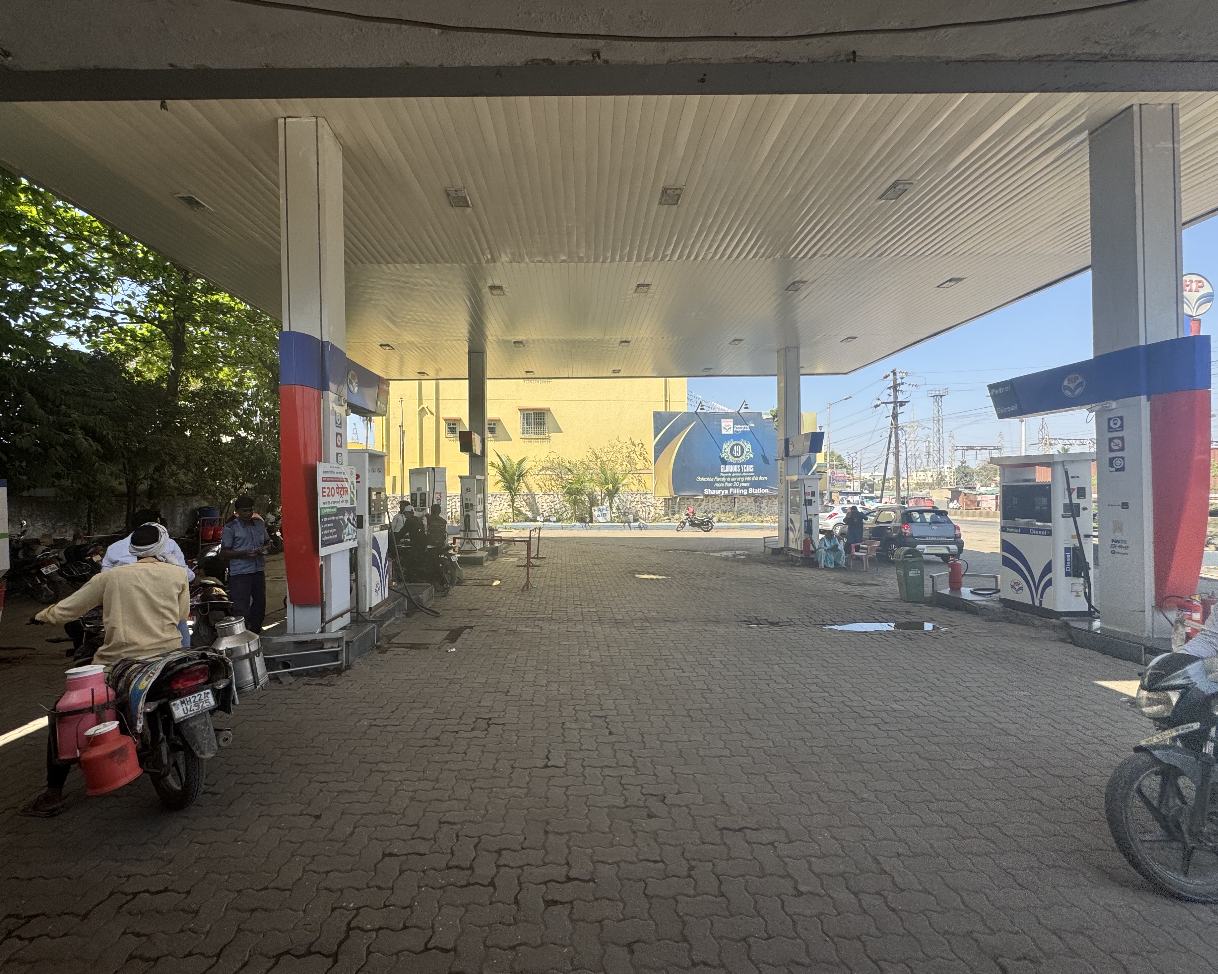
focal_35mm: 15
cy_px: 492
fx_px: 541
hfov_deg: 96.7
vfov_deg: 84.0
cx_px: 575
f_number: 2.2
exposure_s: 1/879
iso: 50
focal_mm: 2.22
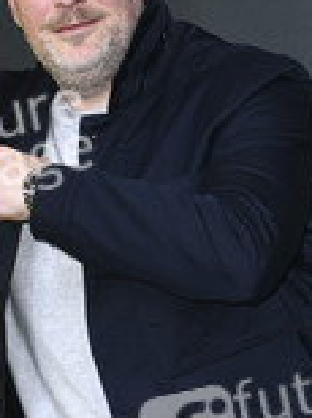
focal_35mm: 400
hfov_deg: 3.7
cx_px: 33
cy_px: 290
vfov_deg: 5.0
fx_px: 4820
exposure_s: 1/250
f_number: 5.6
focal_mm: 160
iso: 640
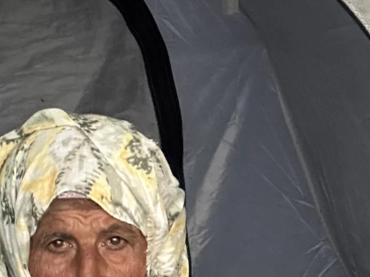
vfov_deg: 5.6
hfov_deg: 7.6
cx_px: 73
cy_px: 405
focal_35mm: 261
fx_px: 2789
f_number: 2.8
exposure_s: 1/44
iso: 800
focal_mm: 9
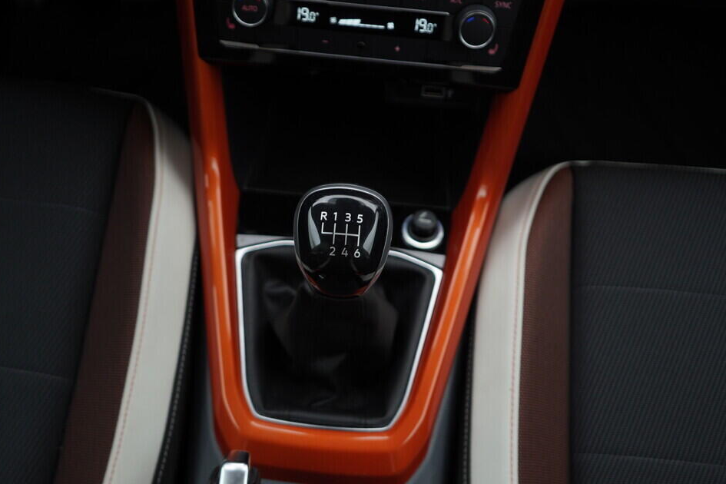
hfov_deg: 49.5
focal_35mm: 39
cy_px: 255
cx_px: 345
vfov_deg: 34.2
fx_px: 786
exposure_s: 1/50
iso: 125
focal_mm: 24
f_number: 3.2
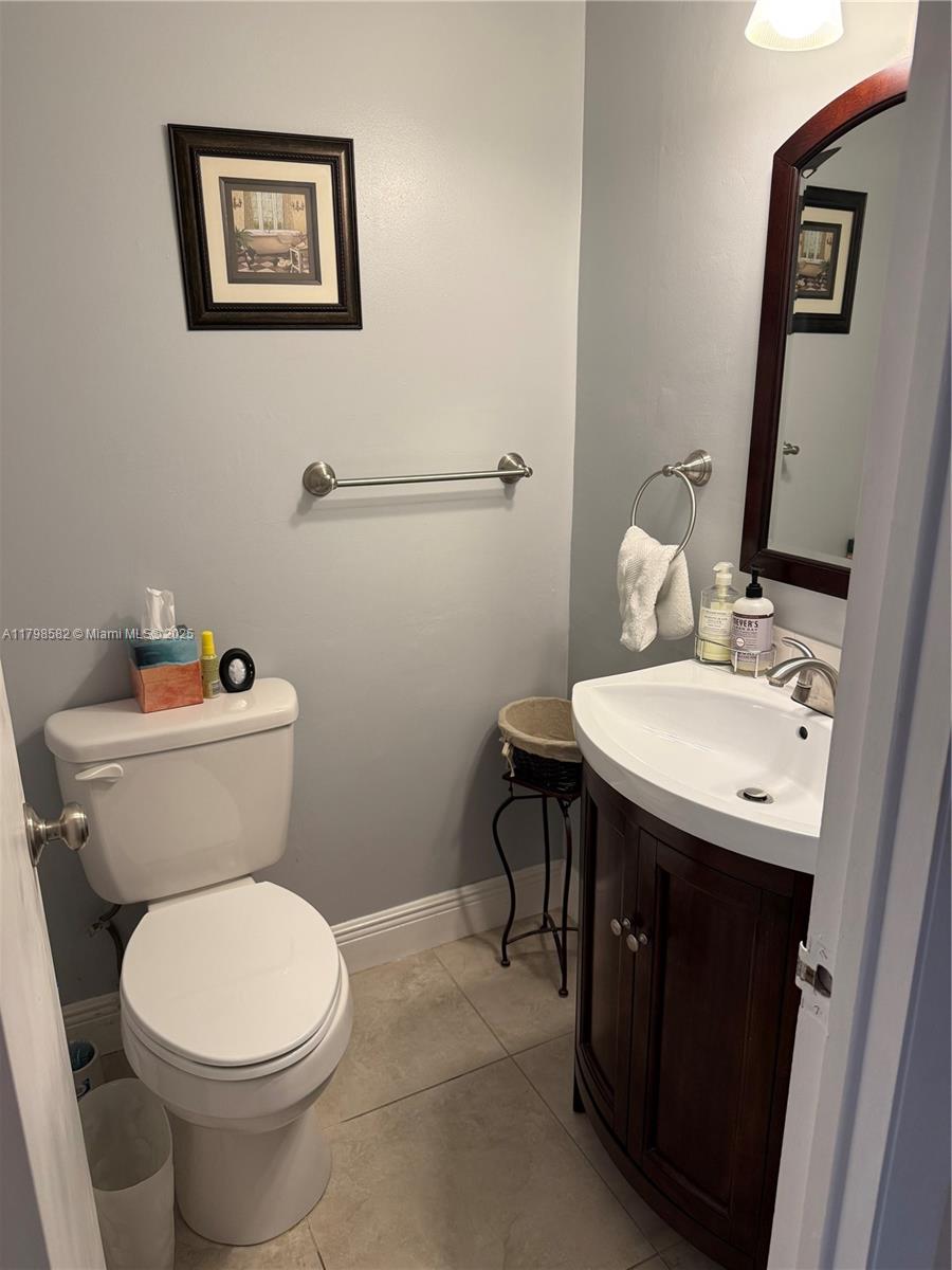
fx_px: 880
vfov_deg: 71.6
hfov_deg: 56.8
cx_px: 476
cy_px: 635
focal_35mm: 24
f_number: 1.78
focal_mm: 6.76
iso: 200
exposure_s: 1/120
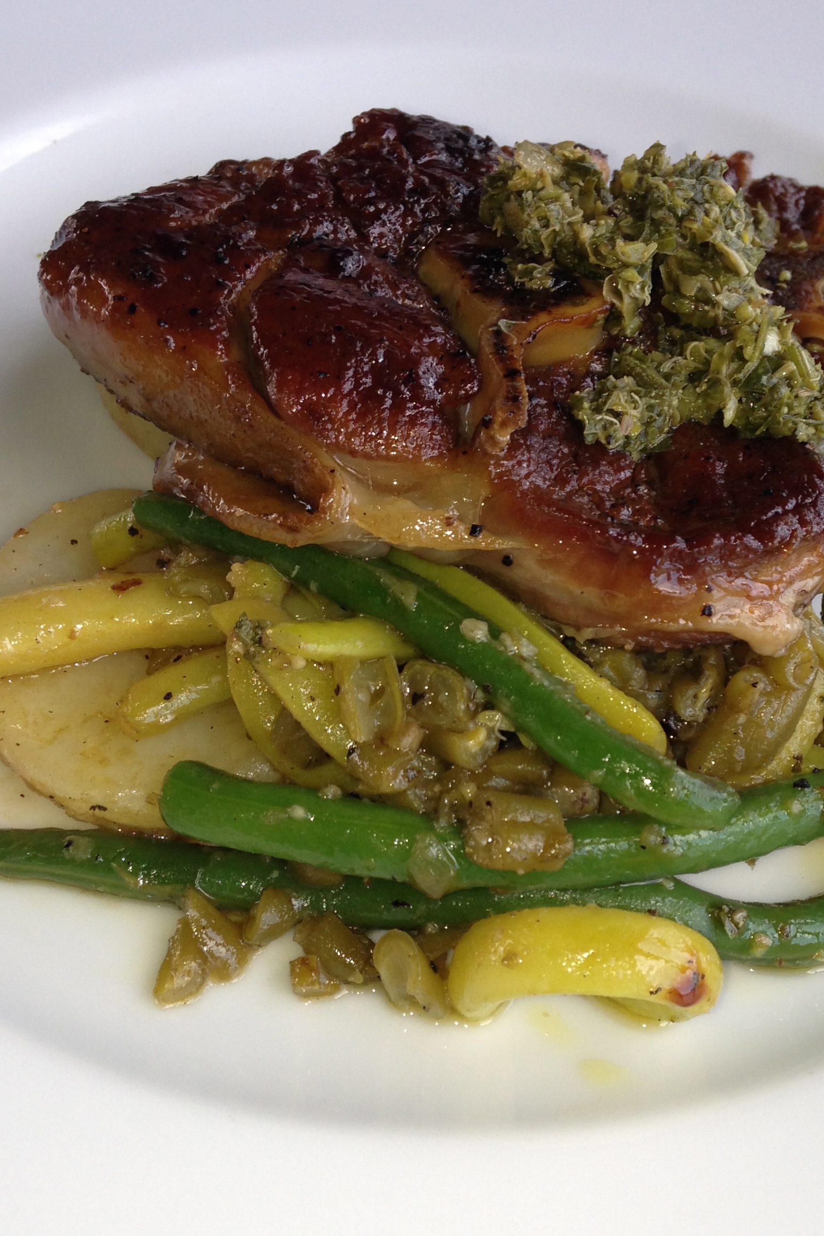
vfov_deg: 41.0
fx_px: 1648
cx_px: 497
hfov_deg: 28.0
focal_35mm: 48
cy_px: 693
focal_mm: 4.12
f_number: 2.4
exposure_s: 1/185
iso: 50
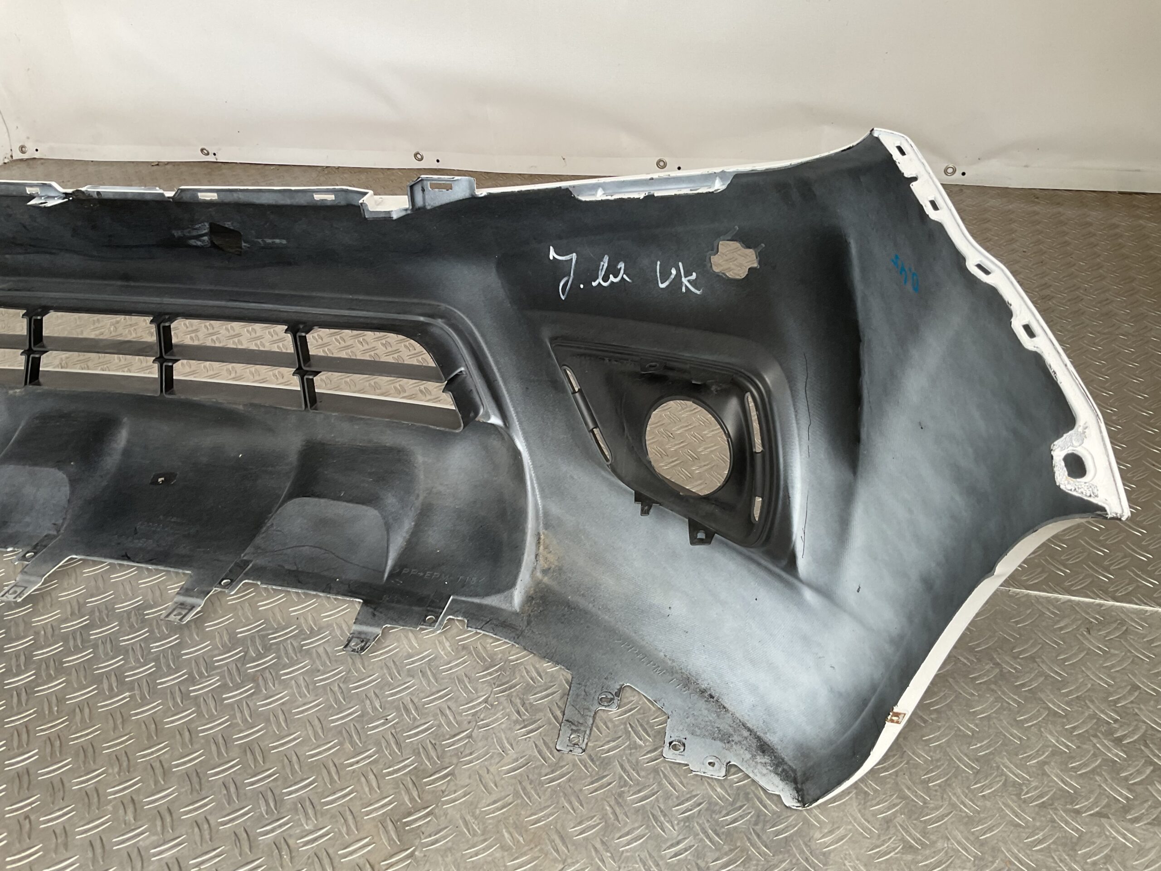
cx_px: 580
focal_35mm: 29
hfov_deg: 61.7
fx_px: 973
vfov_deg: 48.2
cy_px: 436
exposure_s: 1/120
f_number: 1.8
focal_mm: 3
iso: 40
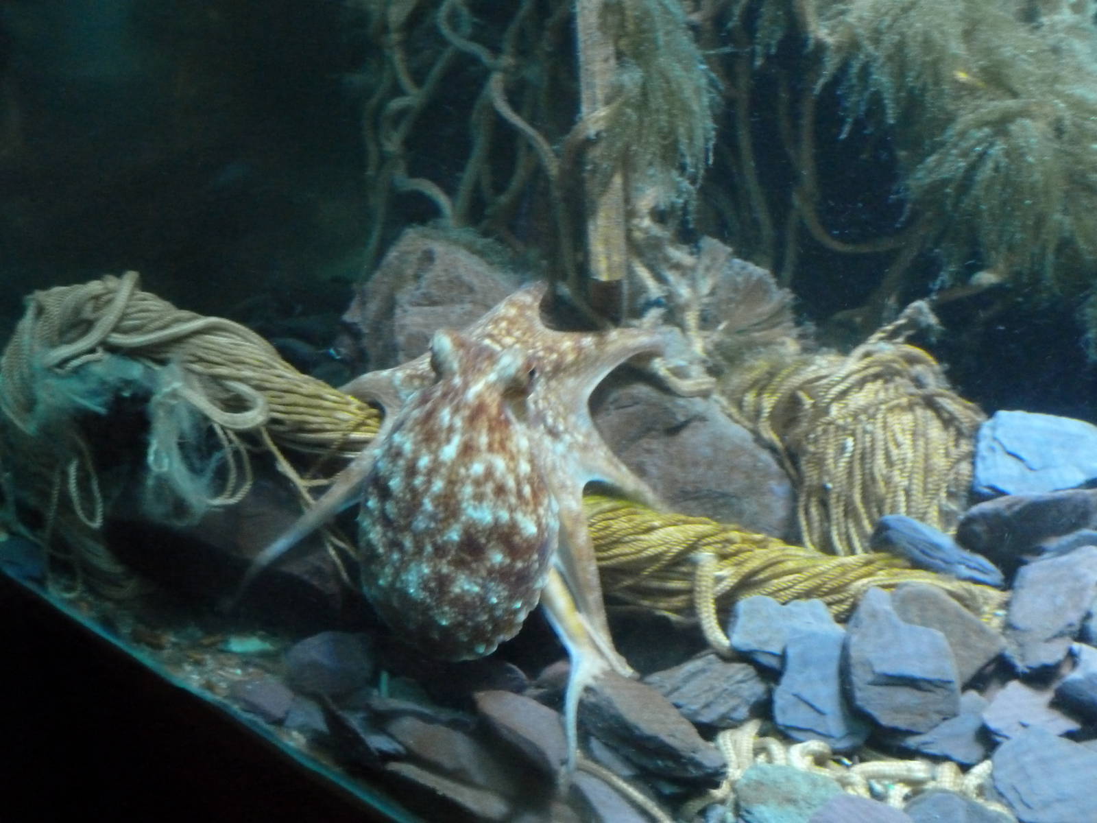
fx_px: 1331
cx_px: 548
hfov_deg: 44.8
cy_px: 412
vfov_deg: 34.3
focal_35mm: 42
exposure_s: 1/4
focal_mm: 6.9
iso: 800
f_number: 3.7
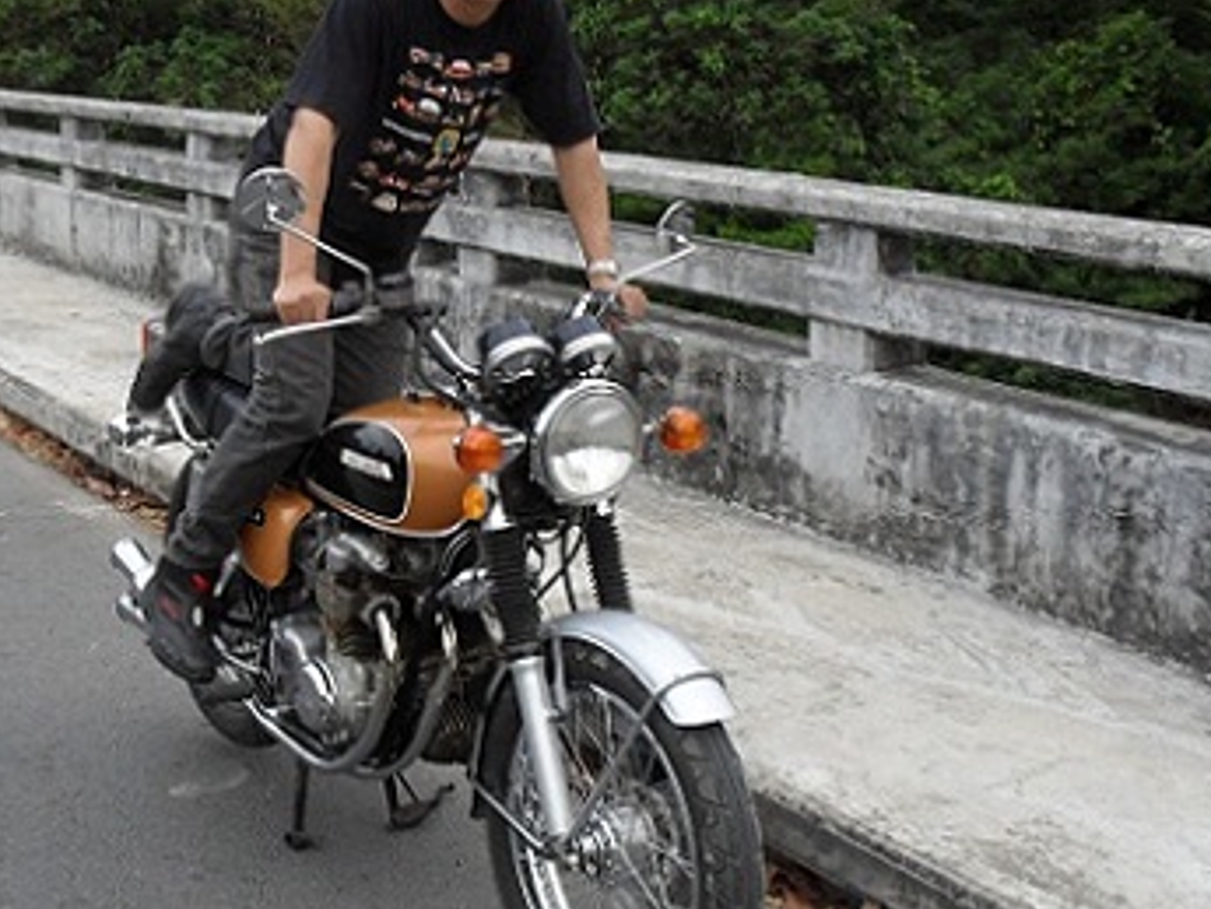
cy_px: 447
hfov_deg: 35.3
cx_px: 428
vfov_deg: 27.0
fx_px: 1890
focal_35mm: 54
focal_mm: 6.3
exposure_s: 1/45
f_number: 3.2
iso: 120
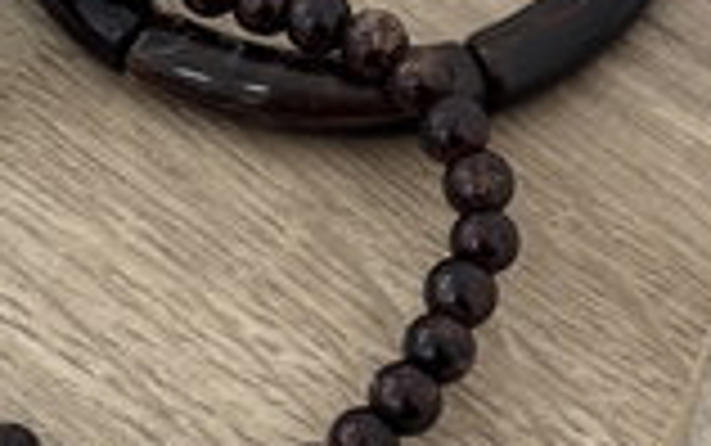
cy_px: -128
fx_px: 3335
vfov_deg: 7.6
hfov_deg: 12.2
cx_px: 238
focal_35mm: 172
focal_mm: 6.76
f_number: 1.78
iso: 250
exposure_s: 1/50
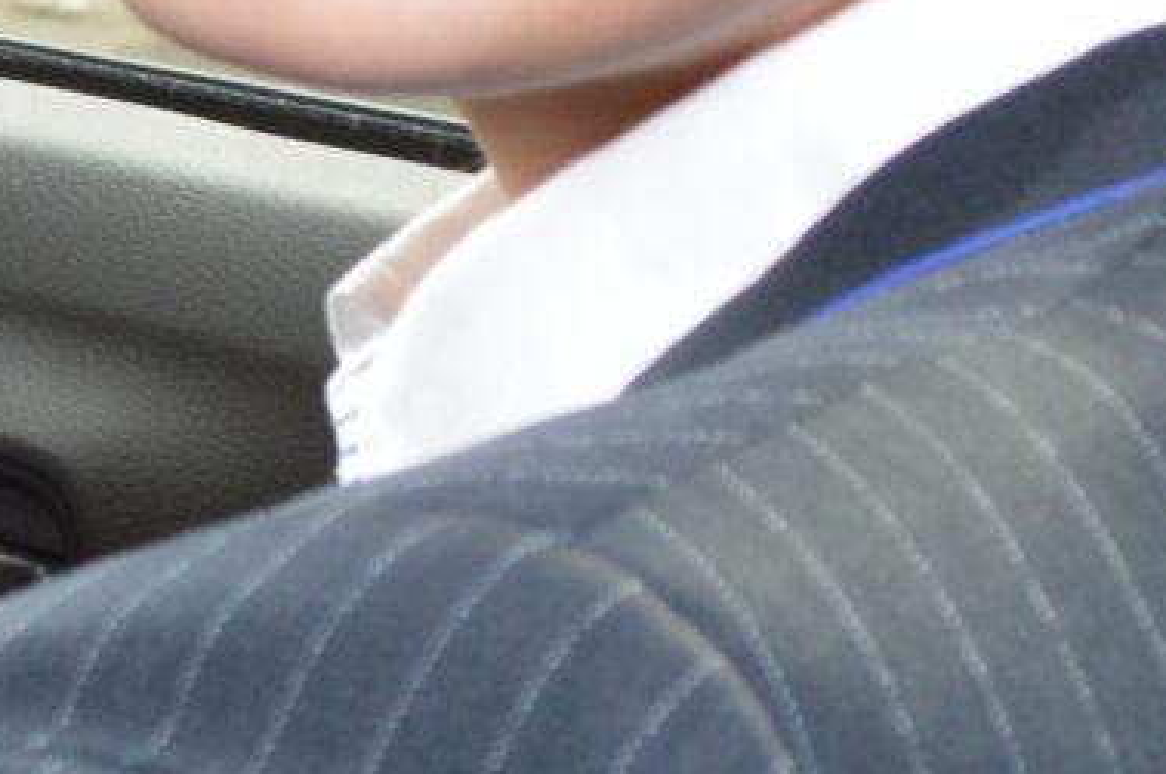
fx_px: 5919
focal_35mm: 183
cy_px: -197
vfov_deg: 7.4
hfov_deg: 9.9
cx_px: -1650
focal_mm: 18
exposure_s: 1/100
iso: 400
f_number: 5
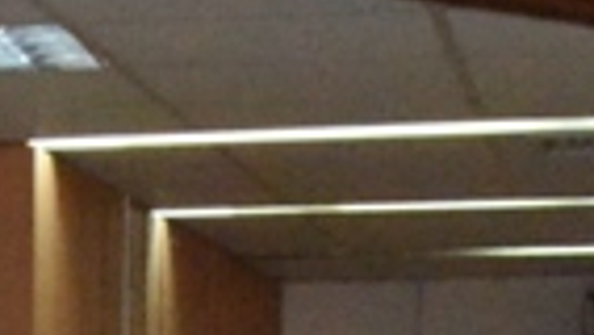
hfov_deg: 9.8
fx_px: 3325
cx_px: -360
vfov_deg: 5.1
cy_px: 1380
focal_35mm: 211
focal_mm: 28
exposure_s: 1/250
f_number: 13
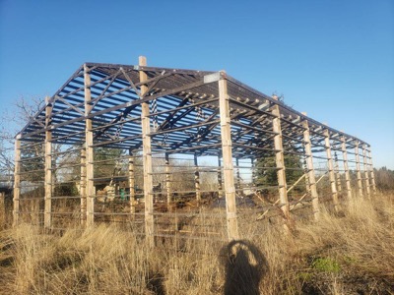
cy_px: 148
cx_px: 197
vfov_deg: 53.1
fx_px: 296
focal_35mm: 26
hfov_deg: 67.3
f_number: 2.4
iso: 50
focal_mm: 4.3
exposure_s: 1/831
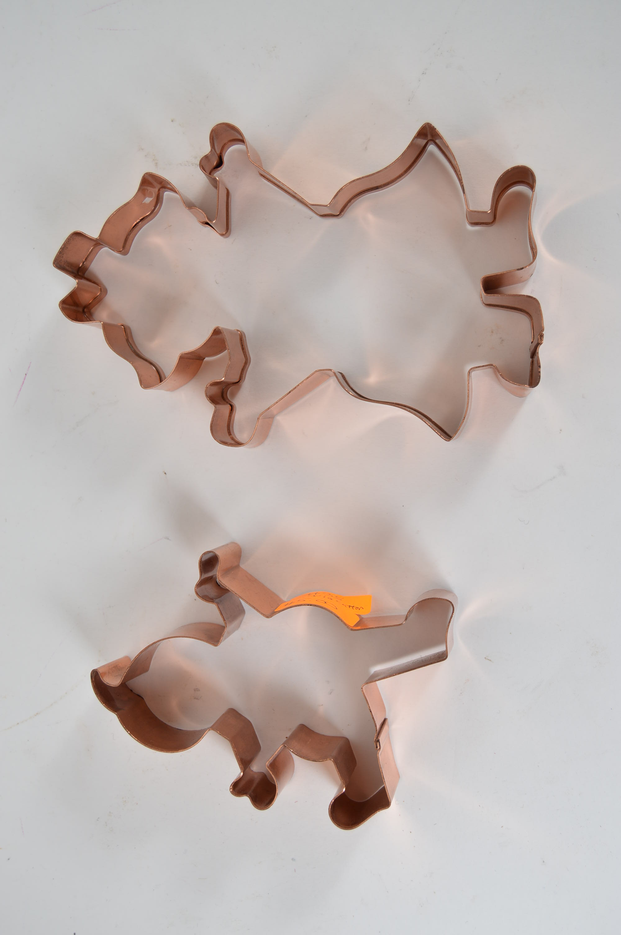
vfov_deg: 42.4
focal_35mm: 46
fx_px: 1205
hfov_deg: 28.9
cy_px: 468
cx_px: 310
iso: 100
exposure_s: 1/80
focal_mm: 31
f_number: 5.6
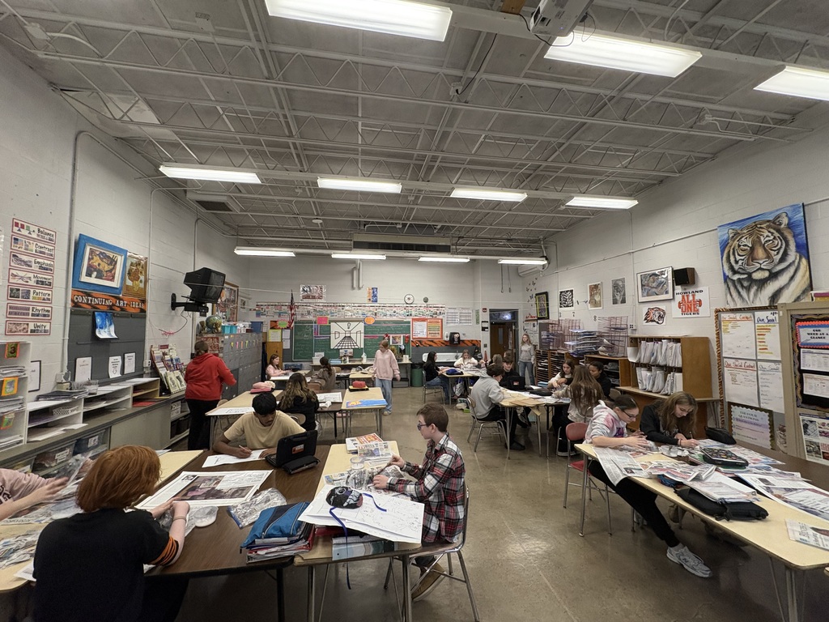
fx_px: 335
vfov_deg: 85.7
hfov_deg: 102.1
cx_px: 414
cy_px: 311
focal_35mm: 14
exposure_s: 1/120
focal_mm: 2.22
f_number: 2.2
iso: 400
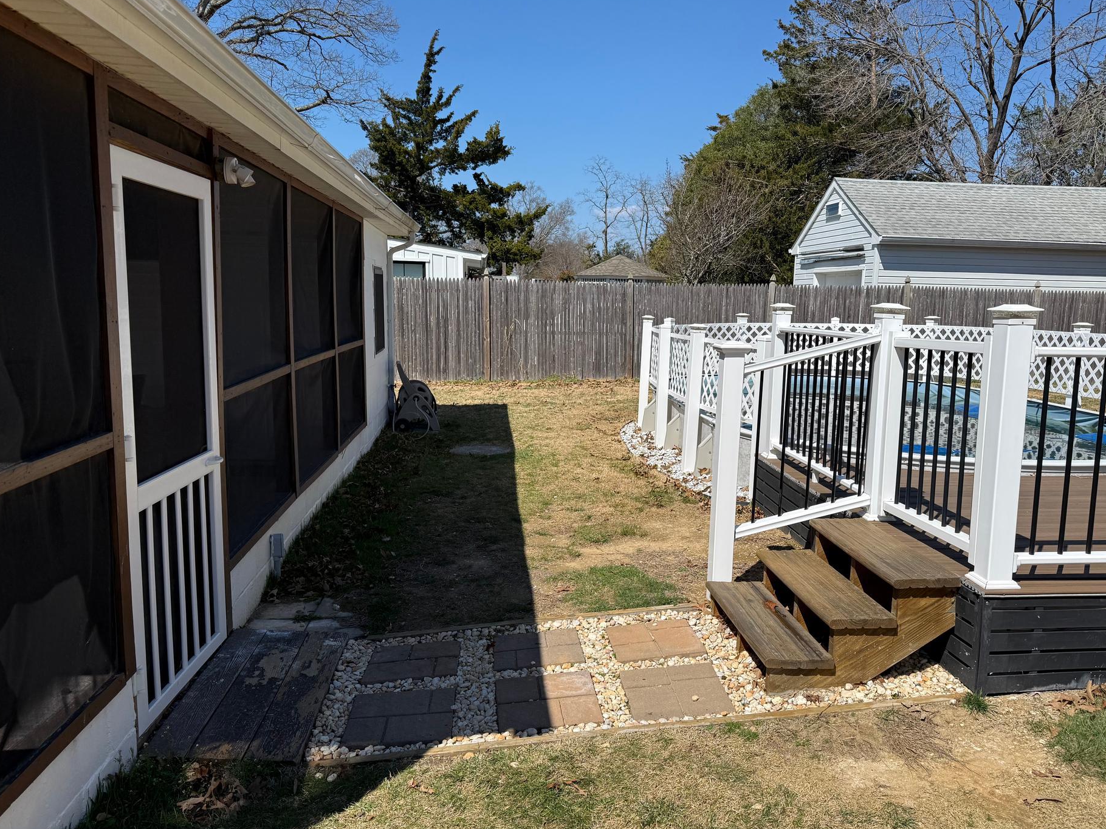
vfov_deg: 51.4
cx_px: 586
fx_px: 863
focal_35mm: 27
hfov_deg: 65.3
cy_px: 418
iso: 80
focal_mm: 6.76
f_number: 1.78
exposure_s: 1/6173
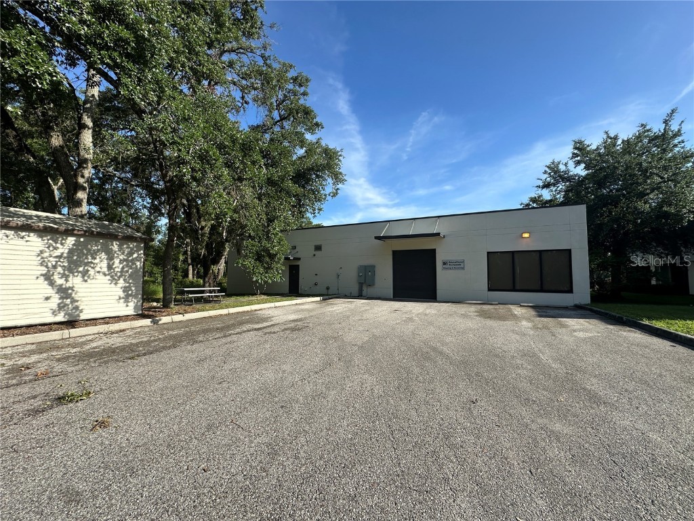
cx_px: 347
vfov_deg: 85.7
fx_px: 281
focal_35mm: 14
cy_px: 260
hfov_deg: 102.1
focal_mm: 2.22
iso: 50
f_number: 2.2
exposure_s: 1/1366
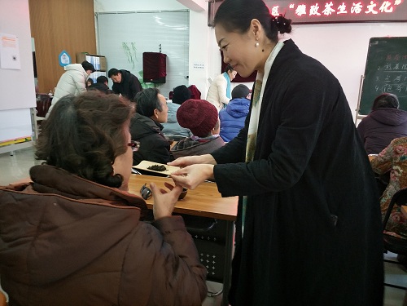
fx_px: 294
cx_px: 204
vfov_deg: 54.9
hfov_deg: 69.4
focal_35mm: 25
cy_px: 153
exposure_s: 1/20
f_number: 2
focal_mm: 4.42
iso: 492
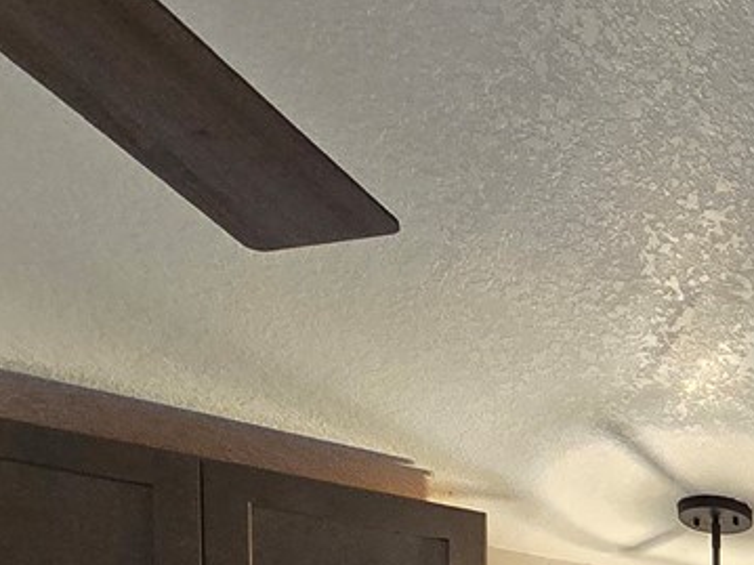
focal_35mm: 58
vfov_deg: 19.1
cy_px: 1019
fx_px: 1263
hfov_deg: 20.7
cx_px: 1407
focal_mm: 2.2
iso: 320
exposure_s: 1/60
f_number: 2.2
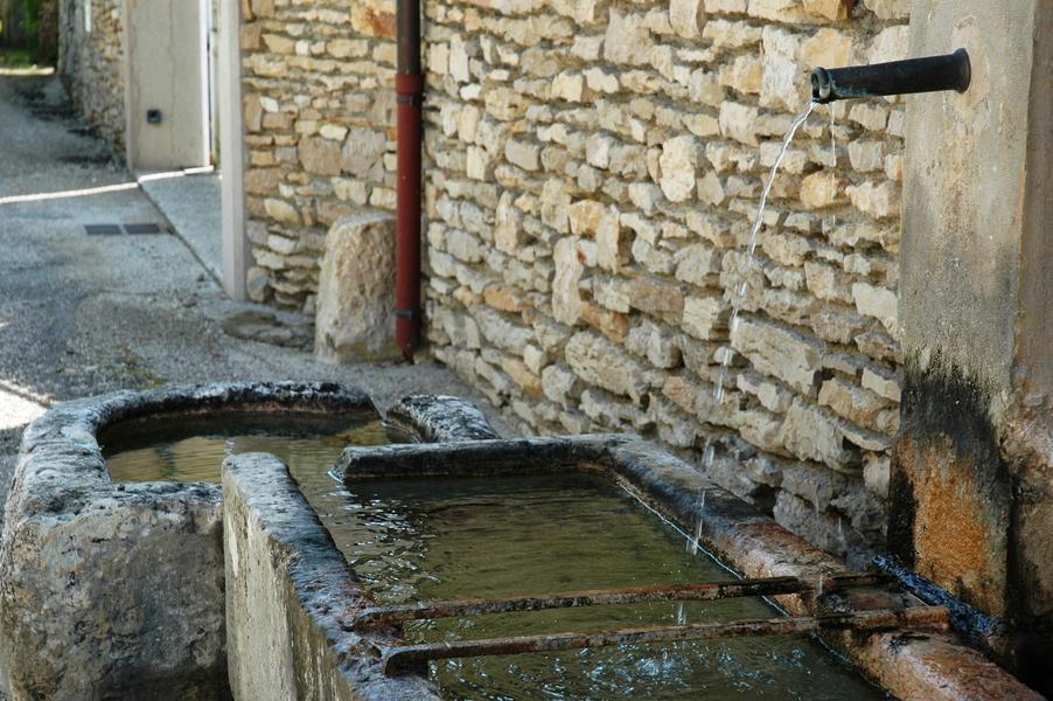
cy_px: 350
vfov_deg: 16.5
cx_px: 526
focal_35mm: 82
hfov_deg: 24.6
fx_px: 2411
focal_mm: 55
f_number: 6.3
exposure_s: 1/160
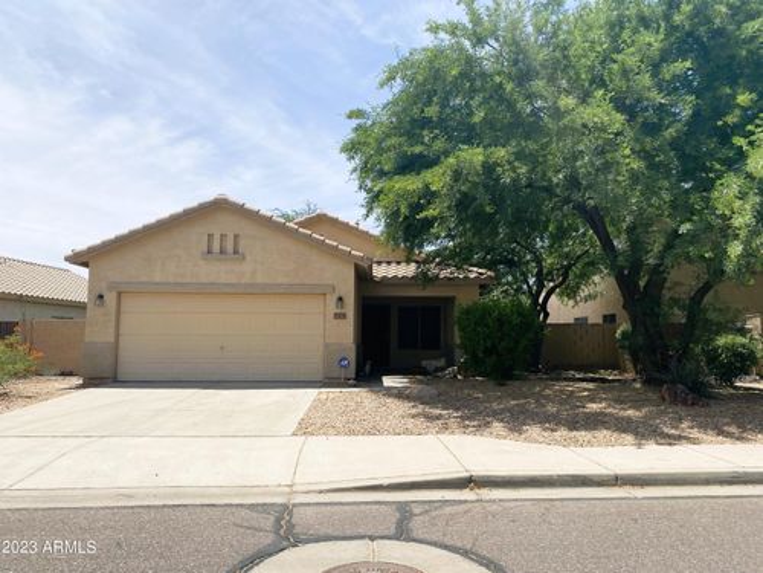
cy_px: 286
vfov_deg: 53.1
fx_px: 573
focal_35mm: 26
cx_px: 382
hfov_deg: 67.3
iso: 32
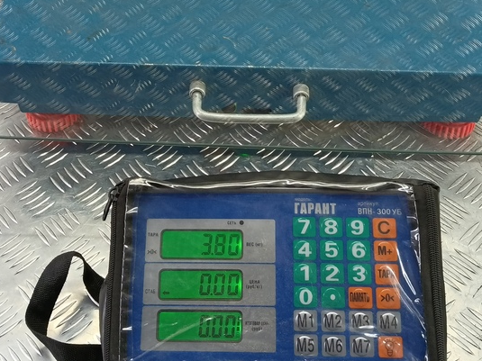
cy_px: 42
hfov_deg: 43.0
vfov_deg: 31.5
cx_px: 237
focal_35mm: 44
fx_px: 613
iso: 160
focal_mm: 4.11
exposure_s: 1/50
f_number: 1.6
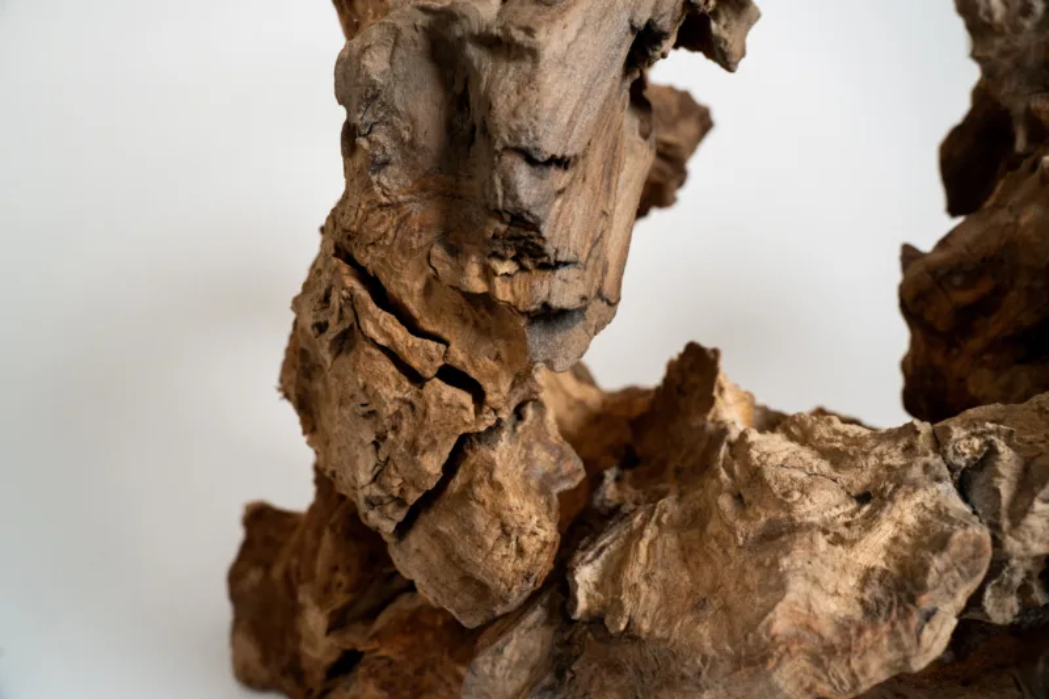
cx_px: 524
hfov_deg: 65.5
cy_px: 350
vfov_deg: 46.4
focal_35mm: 28
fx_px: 816
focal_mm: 28
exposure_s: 1/100
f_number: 5.6
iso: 2500
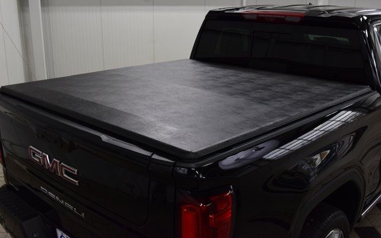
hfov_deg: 52.7
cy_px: 111
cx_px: 190
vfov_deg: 34.4
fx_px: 384
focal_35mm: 37
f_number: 8
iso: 1250
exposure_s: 1/60
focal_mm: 24
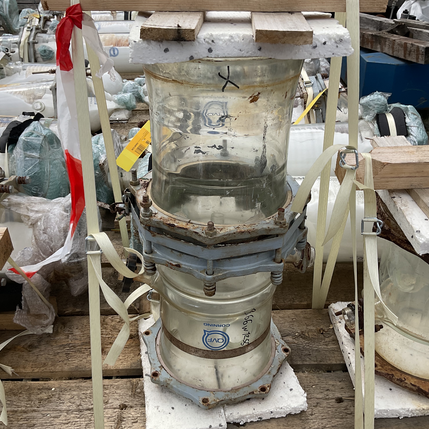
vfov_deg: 47.2
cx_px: 204
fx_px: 491
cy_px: 218
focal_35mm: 35
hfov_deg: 47.2
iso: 25
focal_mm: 3
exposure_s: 1/1984
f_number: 1.8
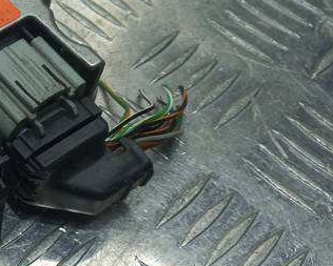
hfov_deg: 21.6
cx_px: -107
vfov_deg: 19.4
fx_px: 779
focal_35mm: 79
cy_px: 104
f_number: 1.8
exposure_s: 1/100
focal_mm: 4.6
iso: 32
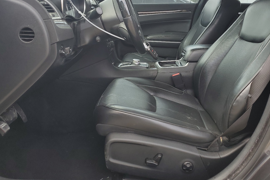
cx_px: 150
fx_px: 247
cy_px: 63
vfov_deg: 39.6
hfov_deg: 57.1
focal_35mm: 33
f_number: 1.5
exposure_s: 1/312
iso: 50
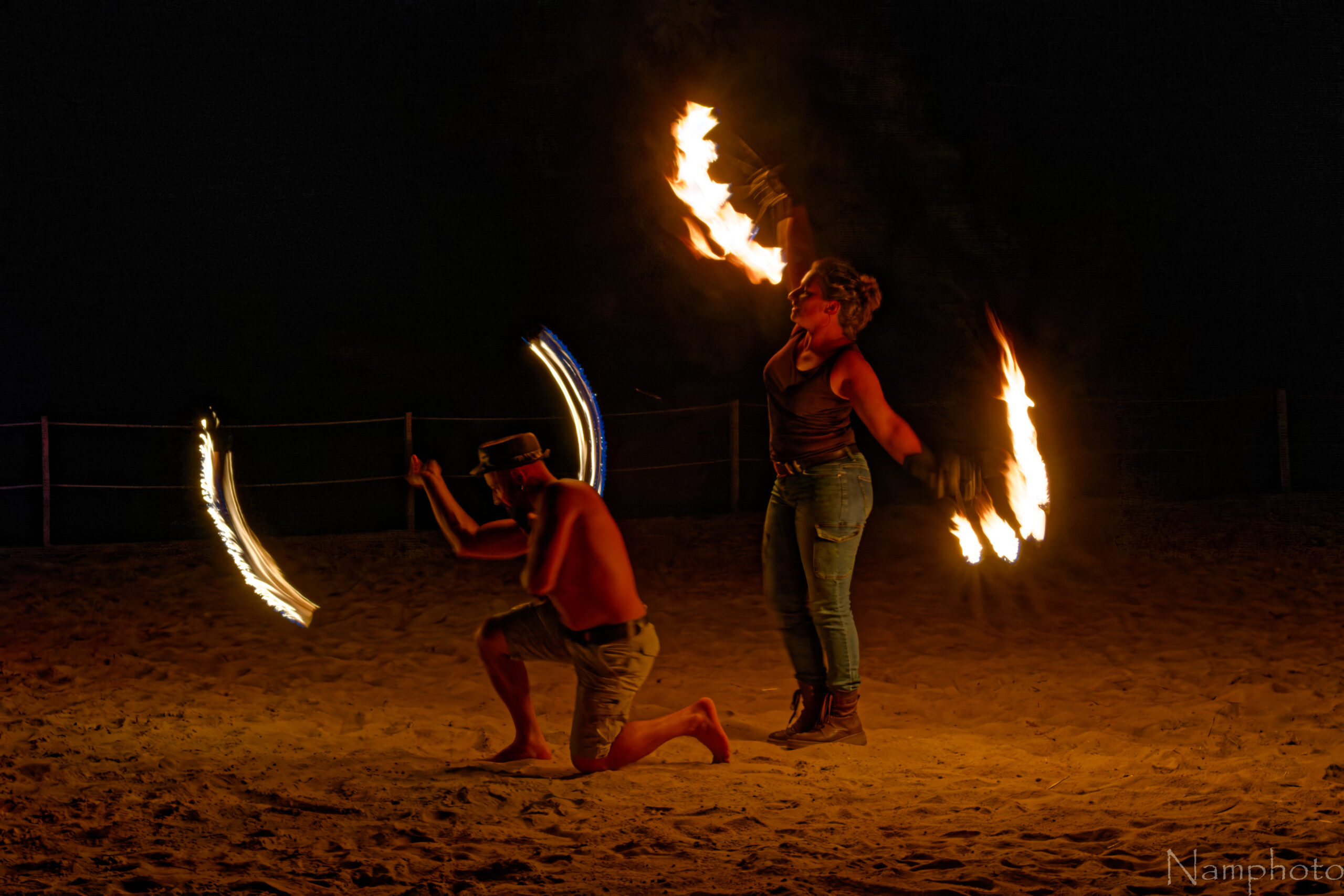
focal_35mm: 75
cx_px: 672
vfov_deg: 18.2
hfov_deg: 27.0
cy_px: 448
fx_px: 2800
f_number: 16
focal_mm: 50
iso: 8000
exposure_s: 1/8
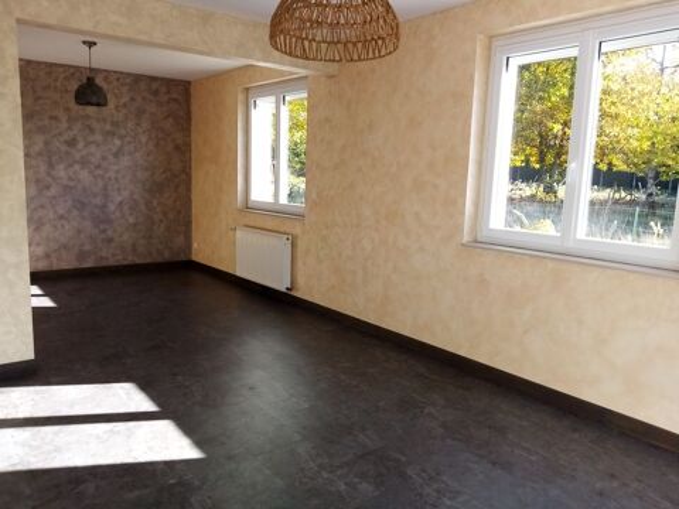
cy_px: 254
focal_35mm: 26
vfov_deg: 53.1
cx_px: 340
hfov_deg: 67.3
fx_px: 510
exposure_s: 1/146
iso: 104
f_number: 1.8
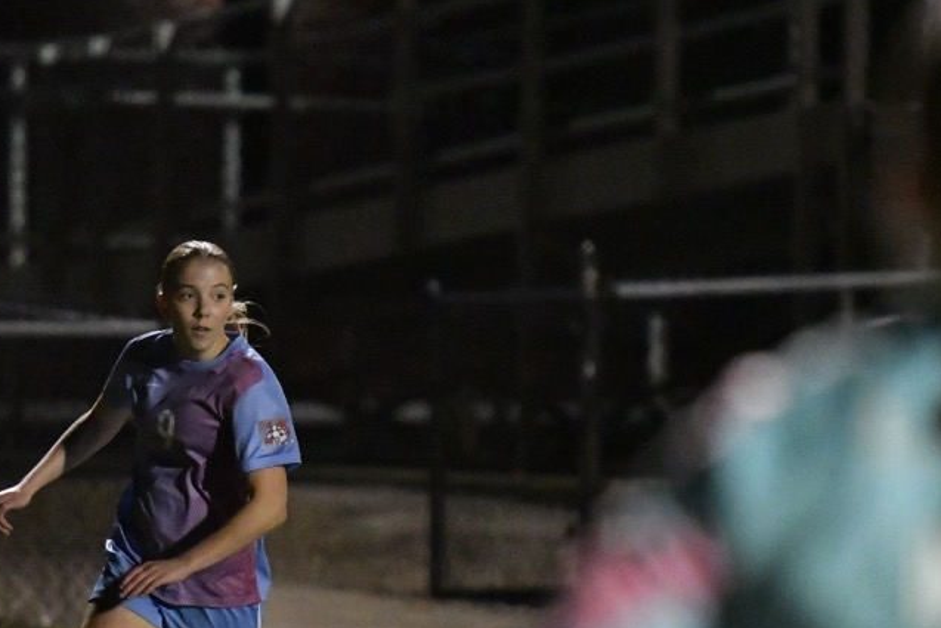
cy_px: 492
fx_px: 14771
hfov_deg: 3.6
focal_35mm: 565
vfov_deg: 2.4
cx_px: 250
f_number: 2.8
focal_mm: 200
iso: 12800
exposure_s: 1/1250
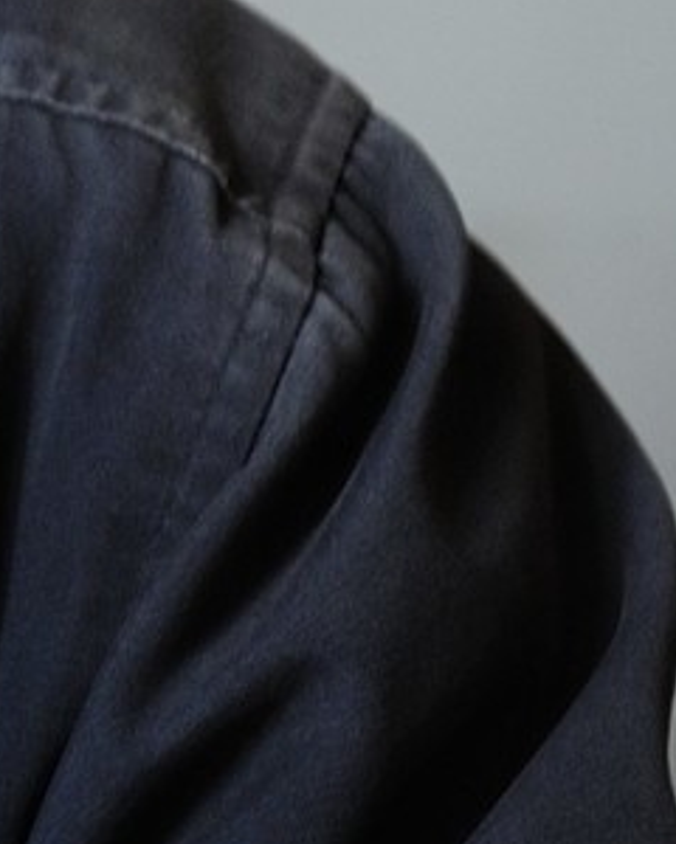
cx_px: -1507
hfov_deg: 3.6
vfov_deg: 4.6
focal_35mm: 421
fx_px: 10529
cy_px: 128
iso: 800
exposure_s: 1/80
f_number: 3.2
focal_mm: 56
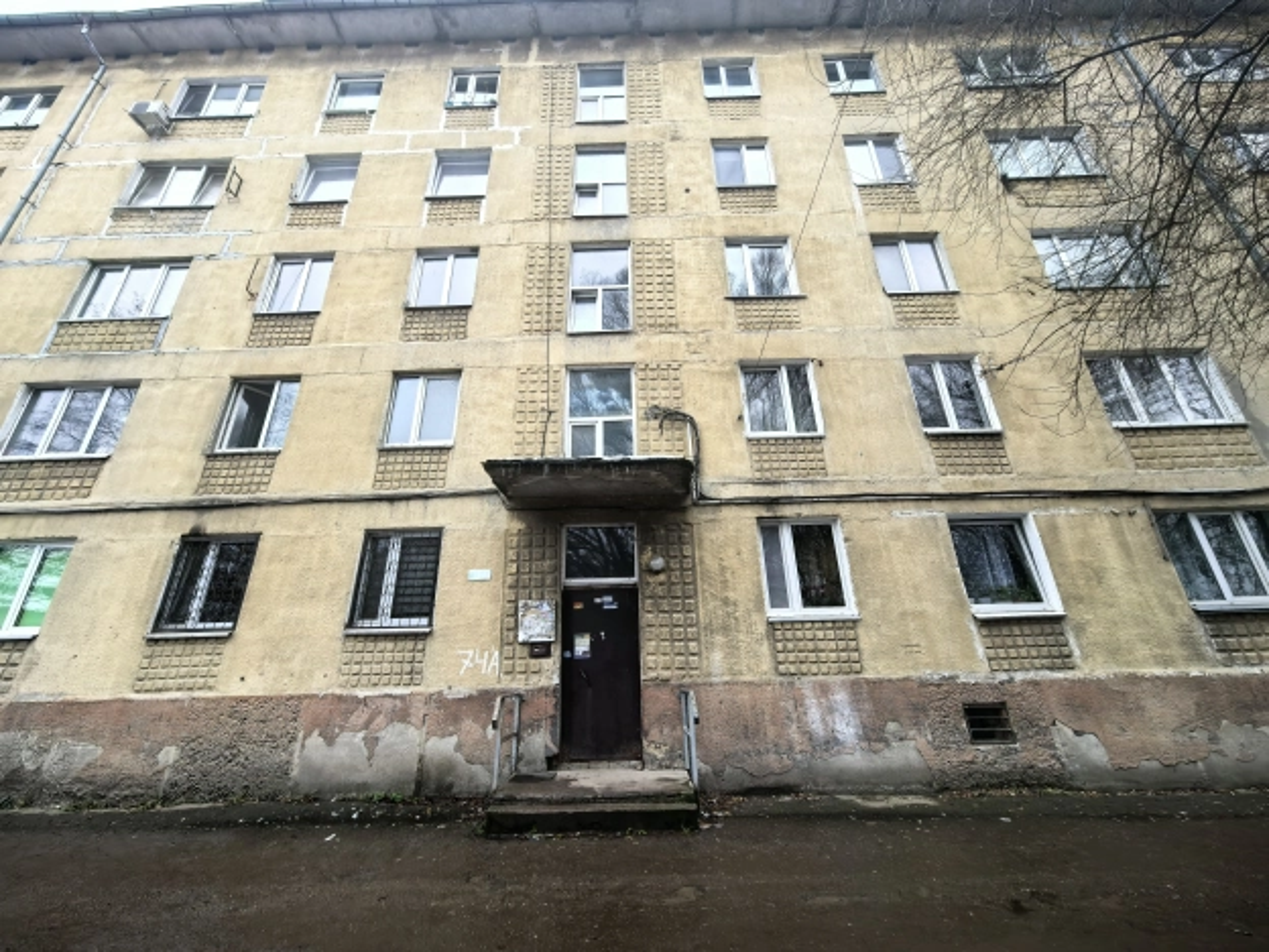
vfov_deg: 89.9
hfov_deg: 106.2
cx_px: 634
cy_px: 476
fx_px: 477
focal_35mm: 13
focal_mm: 1.95
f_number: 2.2
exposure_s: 1/100
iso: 125
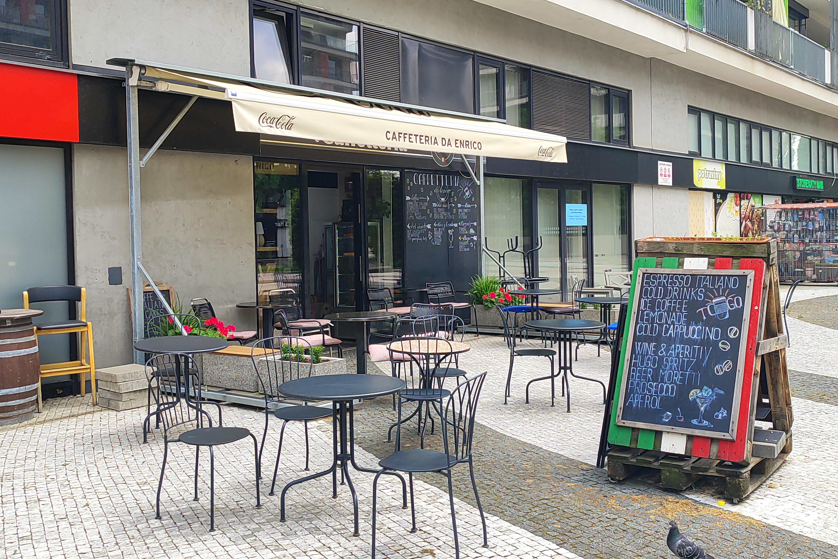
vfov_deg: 51.2
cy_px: 252
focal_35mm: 25
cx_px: 419
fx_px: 582
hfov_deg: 71.5
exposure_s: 1/238
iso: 50
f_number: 1.89
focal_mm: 5.89
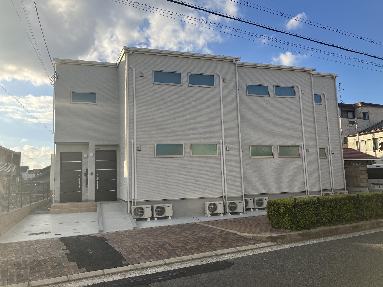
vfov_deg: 49.7
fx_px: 310
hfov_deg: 63.4
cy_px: 144
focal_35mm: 28
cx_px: 192
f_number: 1.8
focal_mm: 3.99
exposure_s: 1/1279
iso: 32
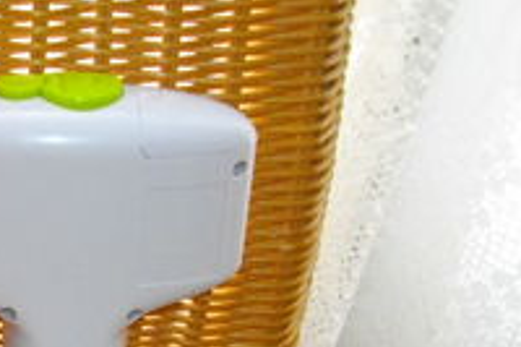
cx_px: -193
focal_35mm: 100
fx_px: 1446
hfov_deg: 18.7
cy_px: 370
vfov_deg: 13.4
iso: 369
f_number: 2.9
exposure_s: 1/50
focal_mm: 5.7
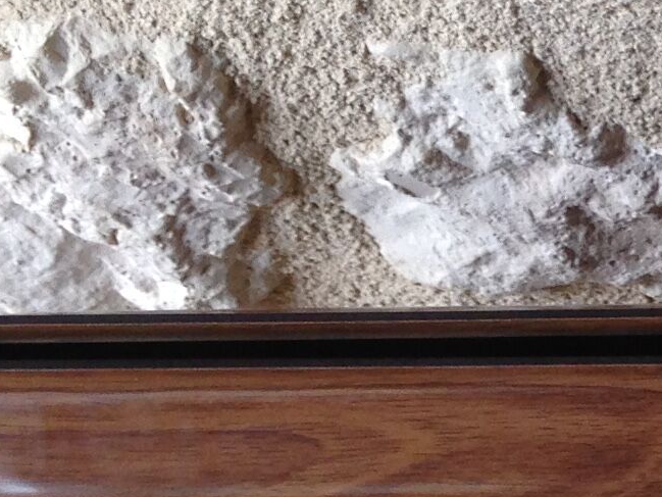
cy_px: 459
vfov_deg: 8.9
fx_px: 3175
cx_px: 1018
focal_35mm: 166
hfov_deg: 11.4
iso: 64
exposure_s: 1/120
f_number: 2.4
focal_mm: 4.12
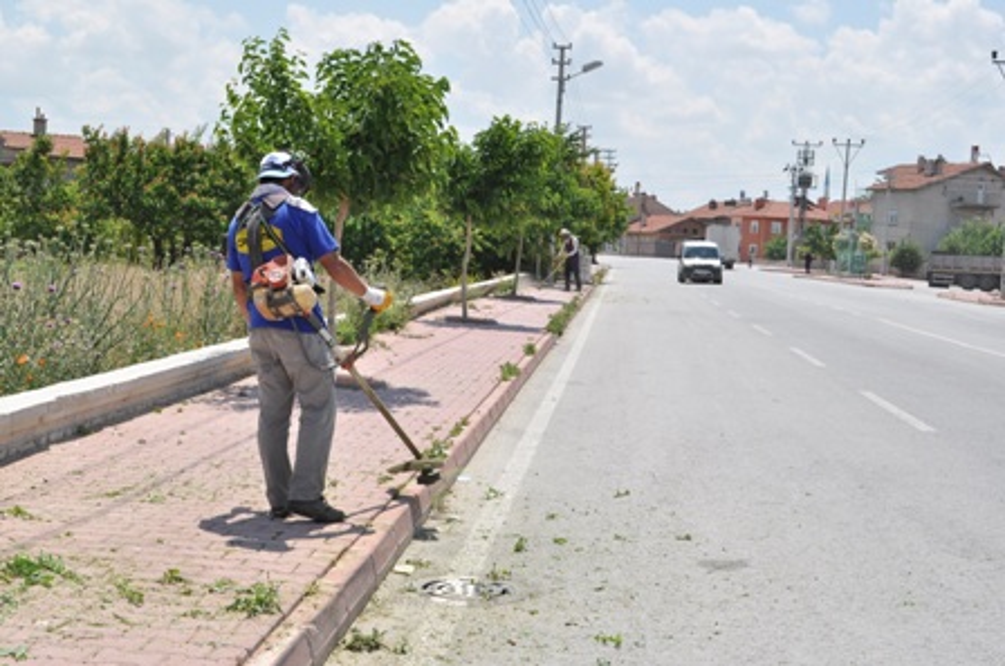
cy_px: 333
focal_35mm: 54
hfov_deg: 36.9
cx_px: 502
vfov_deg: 25.0
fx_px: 1505
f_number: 10
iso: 200
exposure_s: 1/400
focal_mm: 36
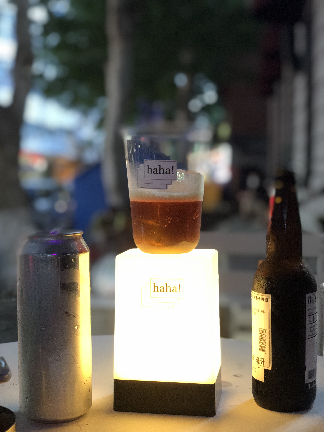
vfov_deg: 36.8
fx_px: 649
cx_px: 162
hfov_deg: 28.0
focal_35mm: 52
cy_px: 216
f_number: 2.4
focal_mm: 6
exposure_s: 1/8
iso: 200
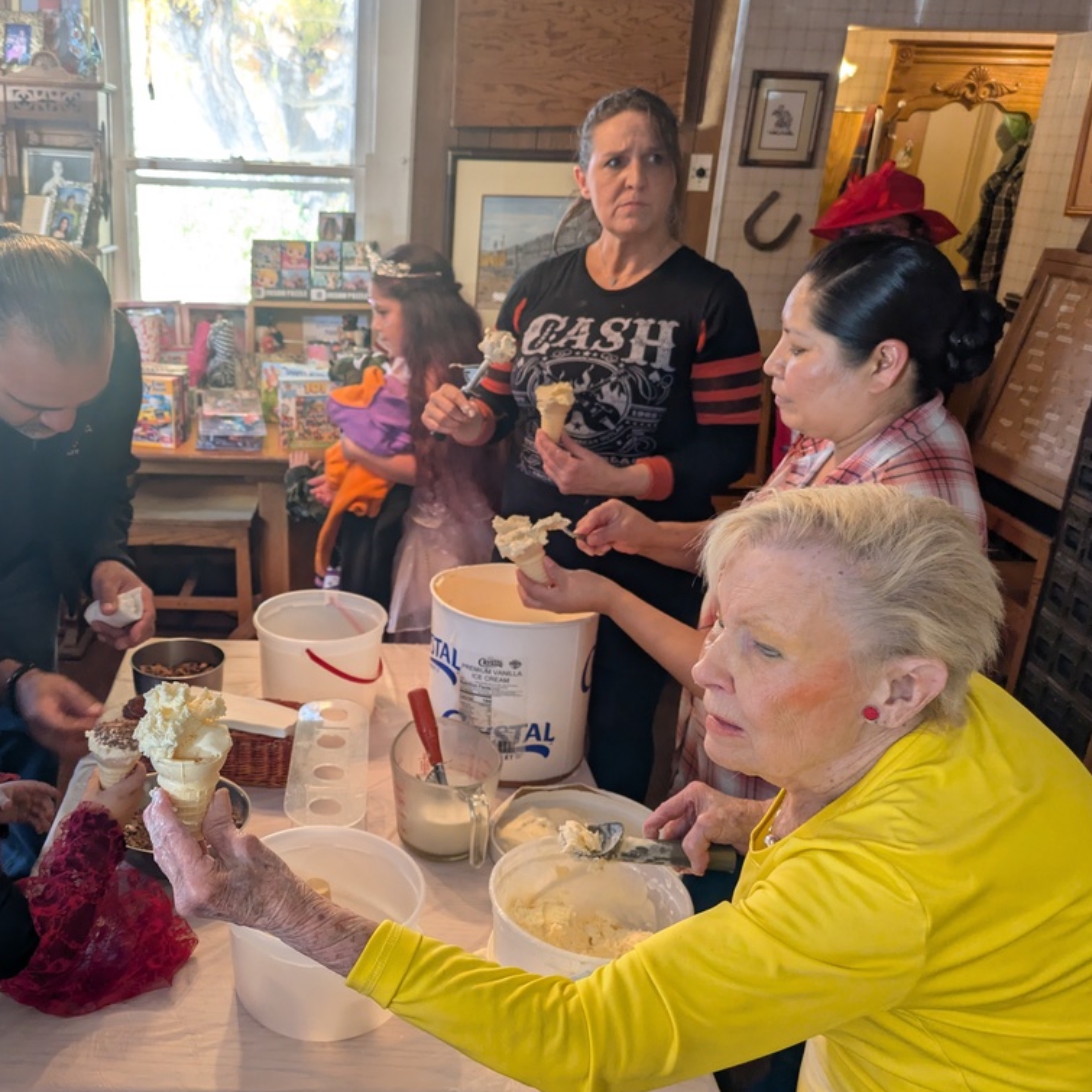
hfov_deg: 53.2
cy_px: 540
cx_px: 382
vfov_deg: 54.0
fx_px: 1071
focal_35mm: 30
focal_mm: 5.43
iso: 224
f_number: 1.89
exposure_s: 1/120
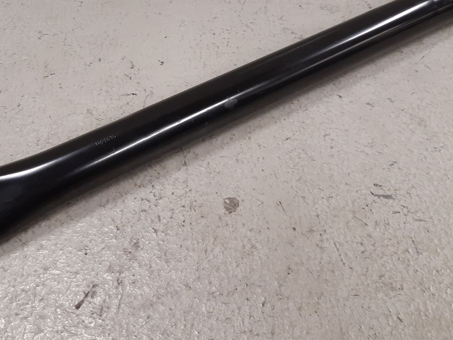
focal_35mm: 42
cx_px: 204
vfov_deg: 33.8
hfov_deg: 44.7
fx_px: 550
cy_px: 98
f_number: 1.7
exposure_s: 1/50
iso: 125
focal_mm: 3.93
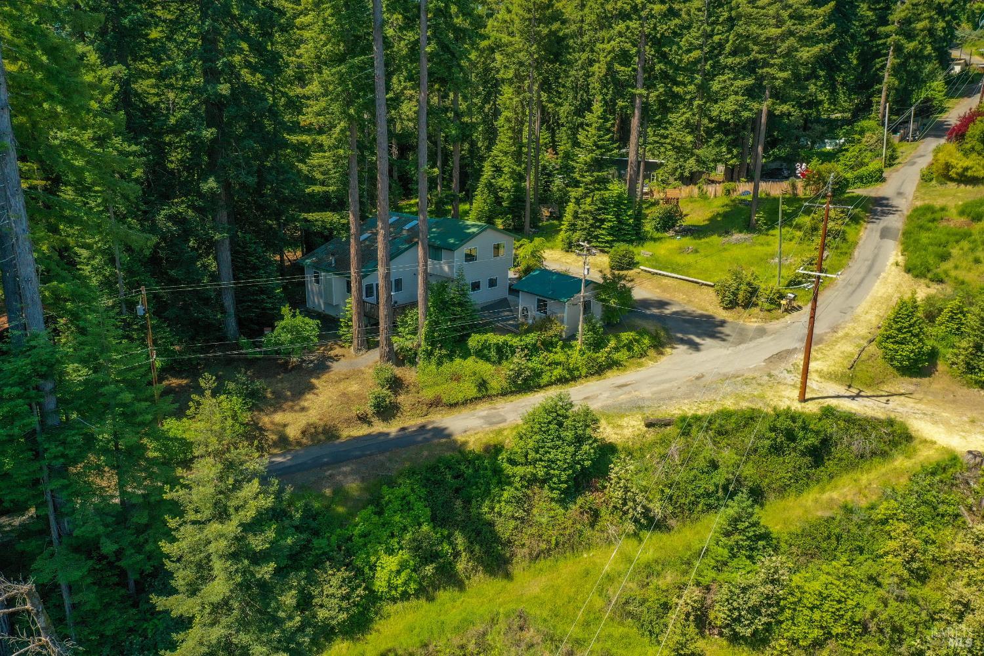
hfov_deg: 65.5
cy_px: 328
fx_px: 765
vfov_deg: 46.4
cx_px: 492
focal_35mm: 28
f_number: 5
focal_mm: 10.26
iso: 100
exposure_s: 1/25
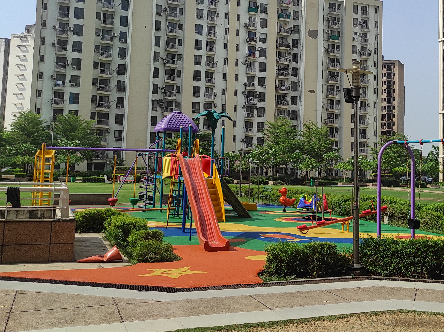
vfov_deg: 32.6
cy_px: 116
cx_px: 344
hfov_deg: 41.4
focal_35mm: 44
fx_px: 564
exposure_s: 1/1977
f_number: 1.89
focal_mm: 5.43
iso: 100
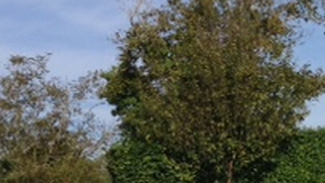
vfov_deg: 10.6
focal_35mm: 113
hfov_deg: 17.5
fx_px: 973
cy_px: 186
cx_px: 450
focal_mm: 3.3
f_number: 2.4
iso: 32
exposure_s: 1/1567
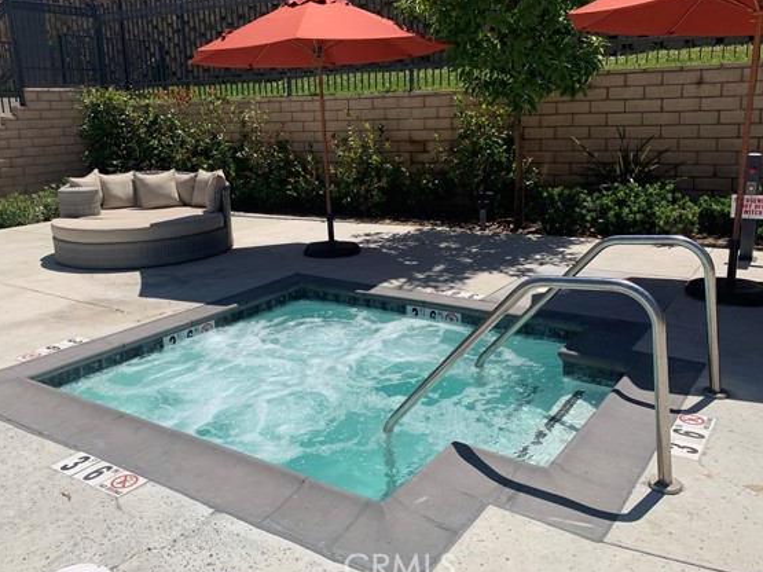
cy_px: 256
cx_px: 368
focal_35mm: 30
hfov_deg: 60.0
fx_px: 661
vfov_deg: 46.7
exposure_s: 1/3401
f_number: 1.8
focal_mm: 4.25
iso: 25
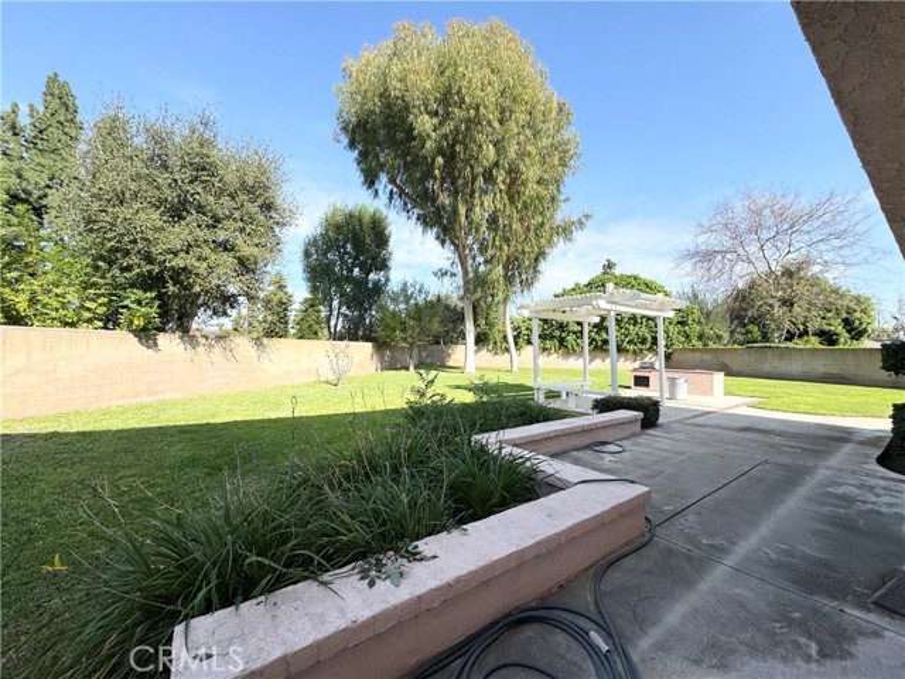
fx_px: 366
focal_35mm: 14
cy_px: 340
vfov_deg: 85.7
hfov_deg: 102.1
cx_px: 452
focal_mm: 2.22
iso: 50
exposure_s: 1/1217
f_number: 2.2
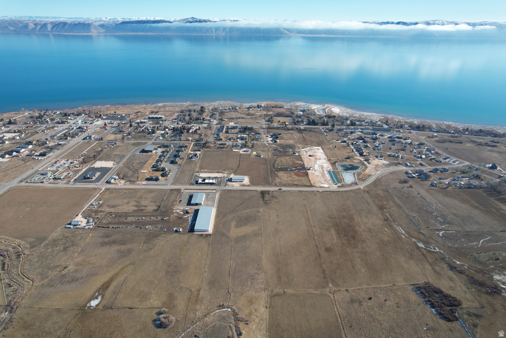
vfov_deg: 57.2
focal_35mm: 22
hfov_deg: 78.6
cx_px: 253
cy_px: 169
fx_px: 309
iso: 100
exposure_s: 1/1500
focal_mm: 8.38
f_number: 2.8
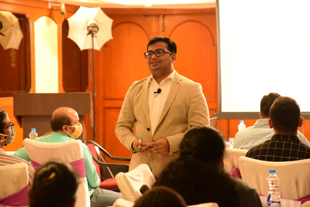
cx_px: 155
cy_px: 104
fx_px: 1033
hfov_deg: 17.1
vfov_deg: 11.4
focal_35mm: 120
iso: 7200
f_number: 4.5
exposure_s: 1/100
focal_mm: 120
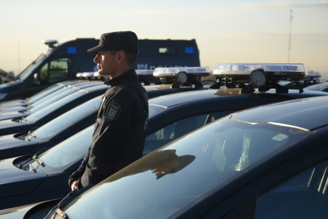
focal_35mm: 98
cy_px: 120
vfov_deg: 14.0
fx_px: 893
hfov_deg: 20.8
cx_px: 160
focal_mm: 85
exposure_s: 1/800
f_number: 7.1
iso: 400
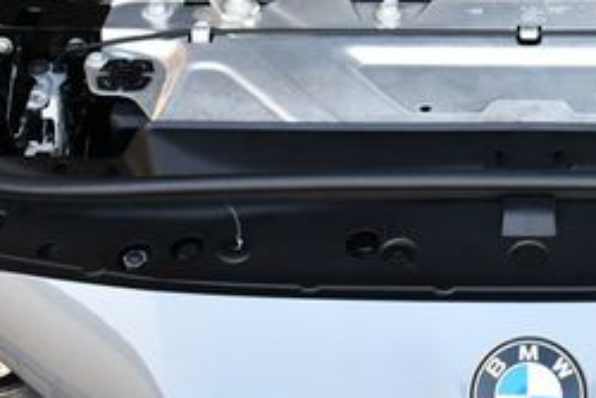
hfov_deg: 21.4
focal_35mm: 92
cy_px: 12
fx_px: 1524
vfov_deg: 14.7
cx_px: 594
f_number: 3.5
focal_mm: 18
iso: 450
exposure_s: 1/250
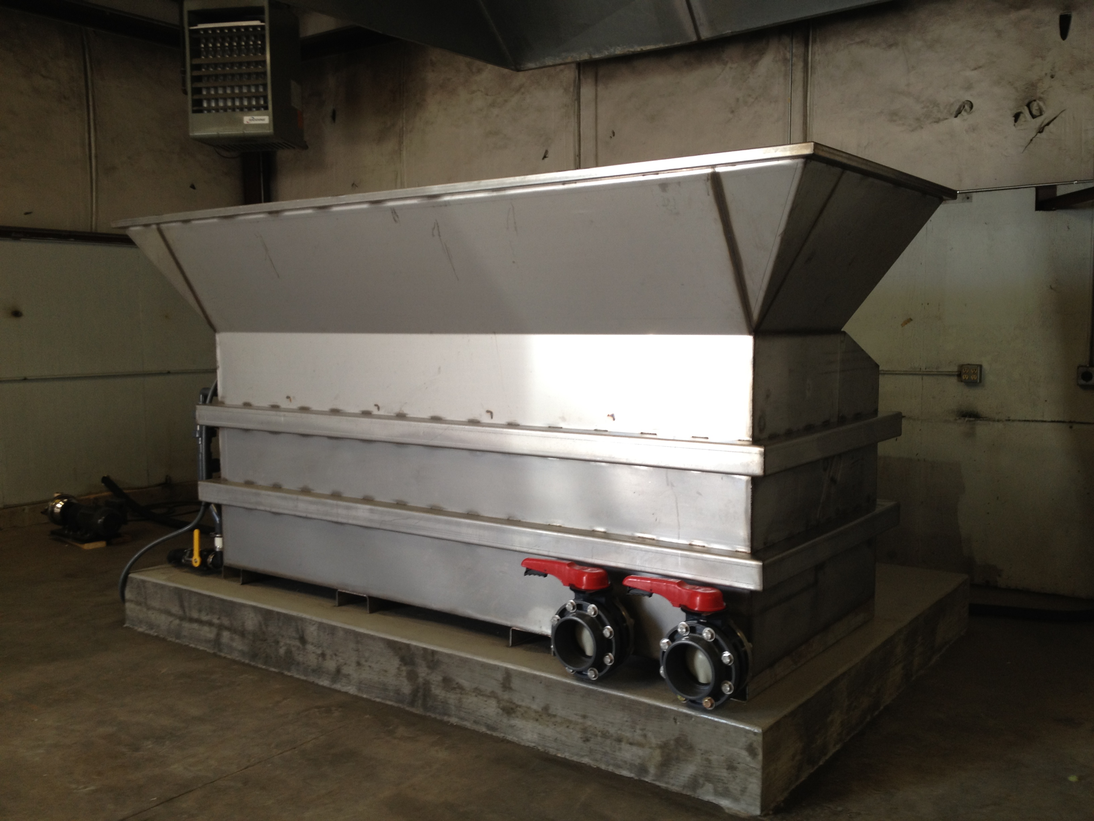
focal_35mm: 35
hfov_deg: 52.6
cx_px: 547
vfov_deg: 40.7
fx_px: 1106
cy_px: 410
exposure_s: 1/24
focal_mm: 4.28
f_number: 2.4
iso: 64
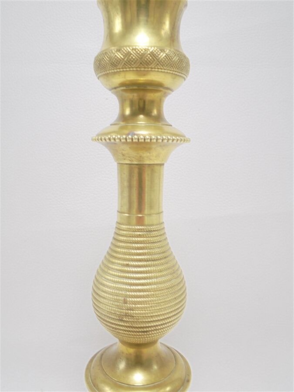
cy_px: 196
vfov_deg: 61.7
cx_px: 147
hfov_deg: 48.2
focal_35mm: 29
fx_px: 328
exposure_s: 1/30
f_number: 3.7
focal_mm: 5.3
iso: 100
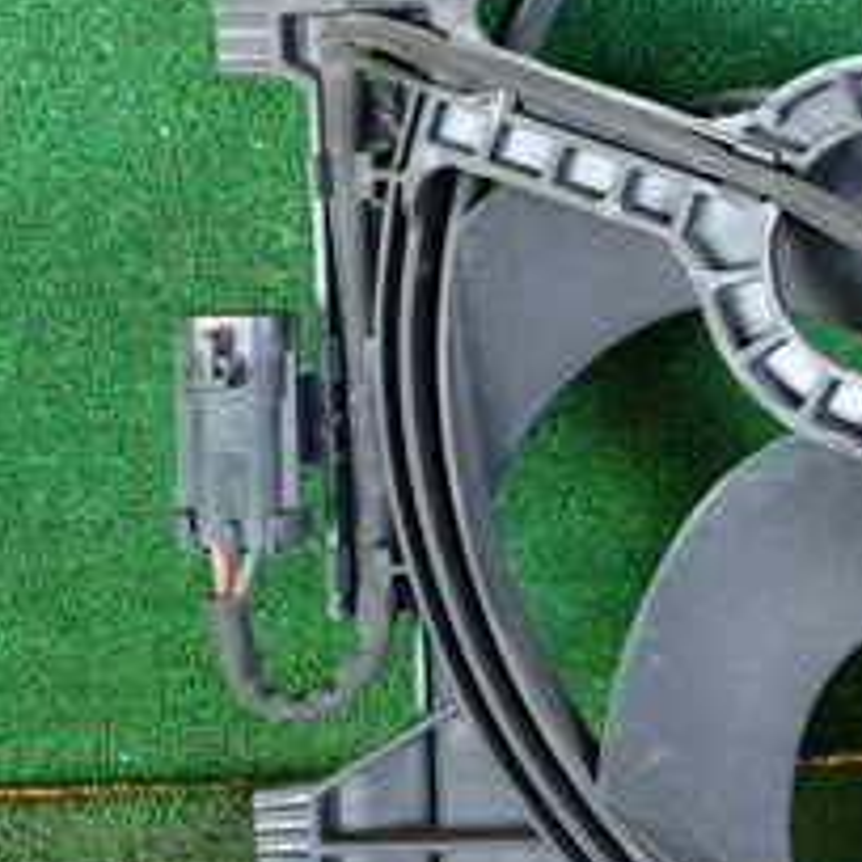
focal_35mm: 83
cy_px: 321
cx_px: 1183
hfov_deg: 19.0
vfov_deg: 20.8
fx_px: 2338
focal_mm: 5.79
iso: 500
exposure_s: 1/125
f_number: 2.4
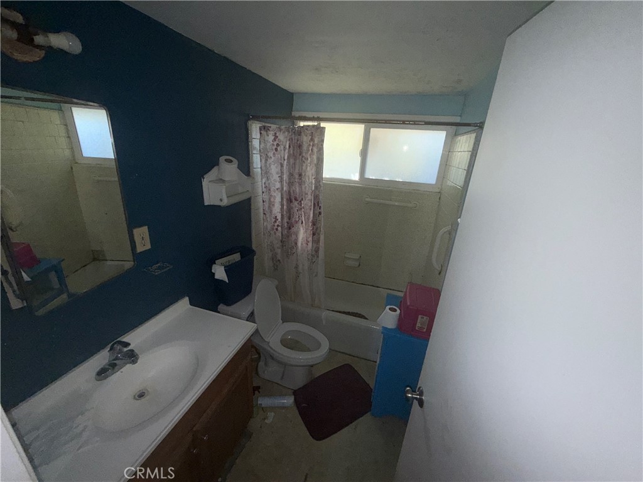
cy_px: 241
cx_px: 322
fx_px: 260
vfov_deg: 85.7
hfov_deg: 102.1
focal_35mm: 14
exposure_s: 1/122
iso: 64
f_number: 2.2
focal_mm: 2.22
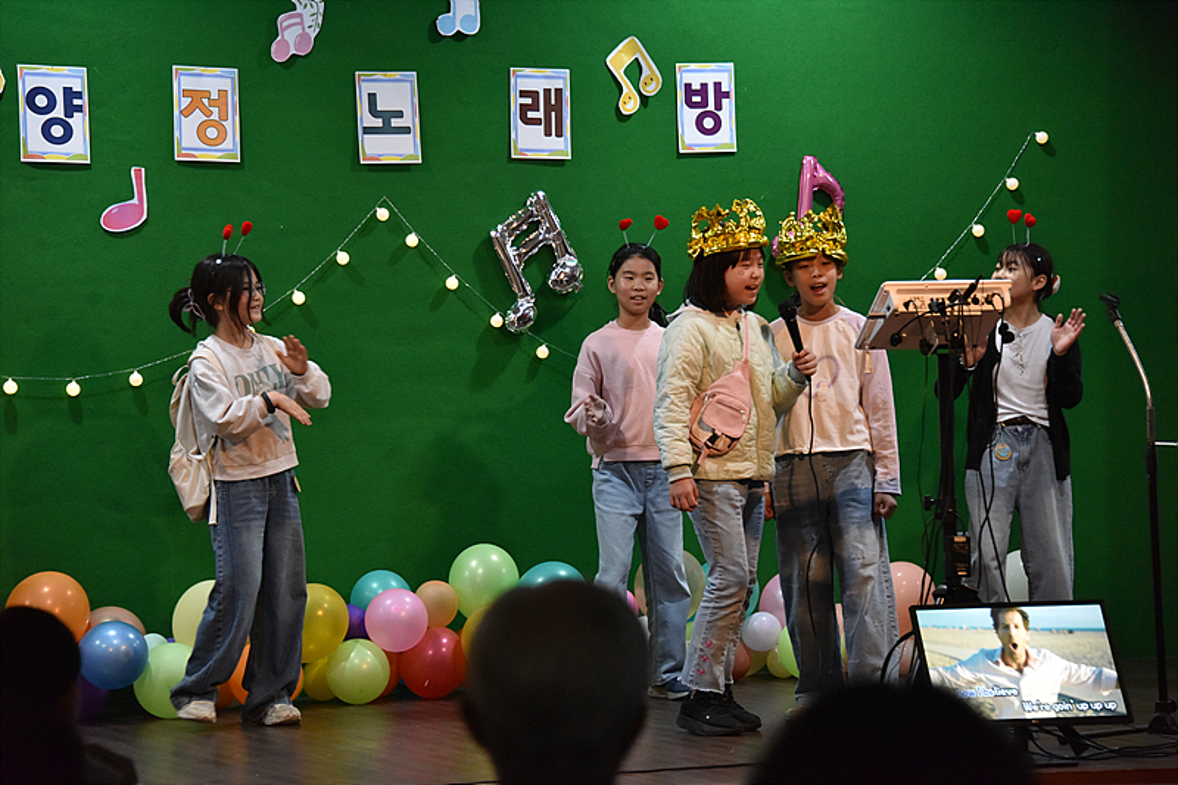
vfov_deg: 10.2
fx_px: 4416
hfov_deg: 15.2
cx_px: 589
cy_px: 392
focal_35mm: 135
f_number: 5.6
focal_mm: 135
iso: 4000
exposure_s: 1/125
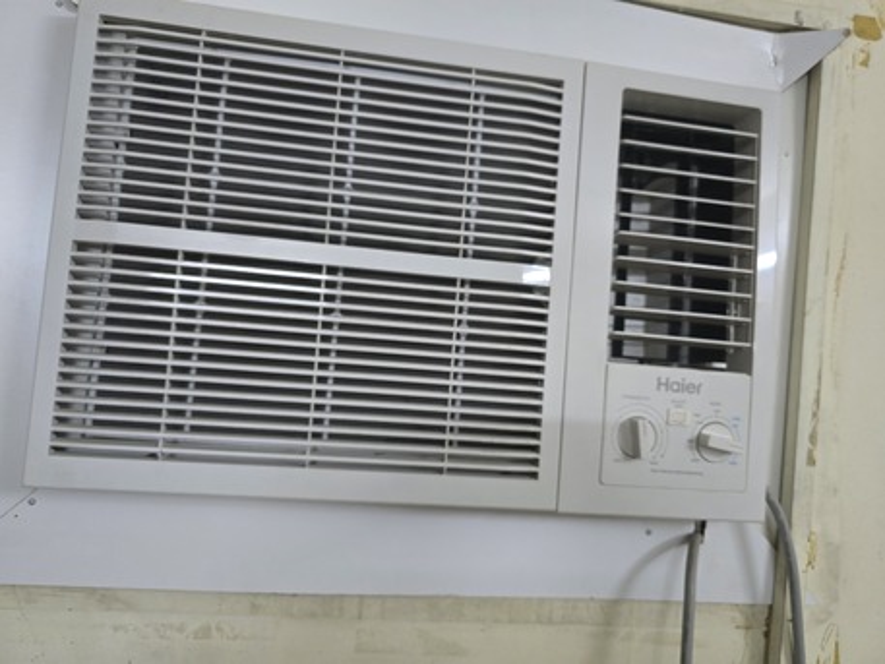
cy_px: 332
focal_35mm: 23
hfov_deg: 73.9
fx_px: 588
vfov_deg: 58.9
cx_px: 442
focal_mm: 6.3
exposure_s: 1/60
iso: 800
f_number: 1.7
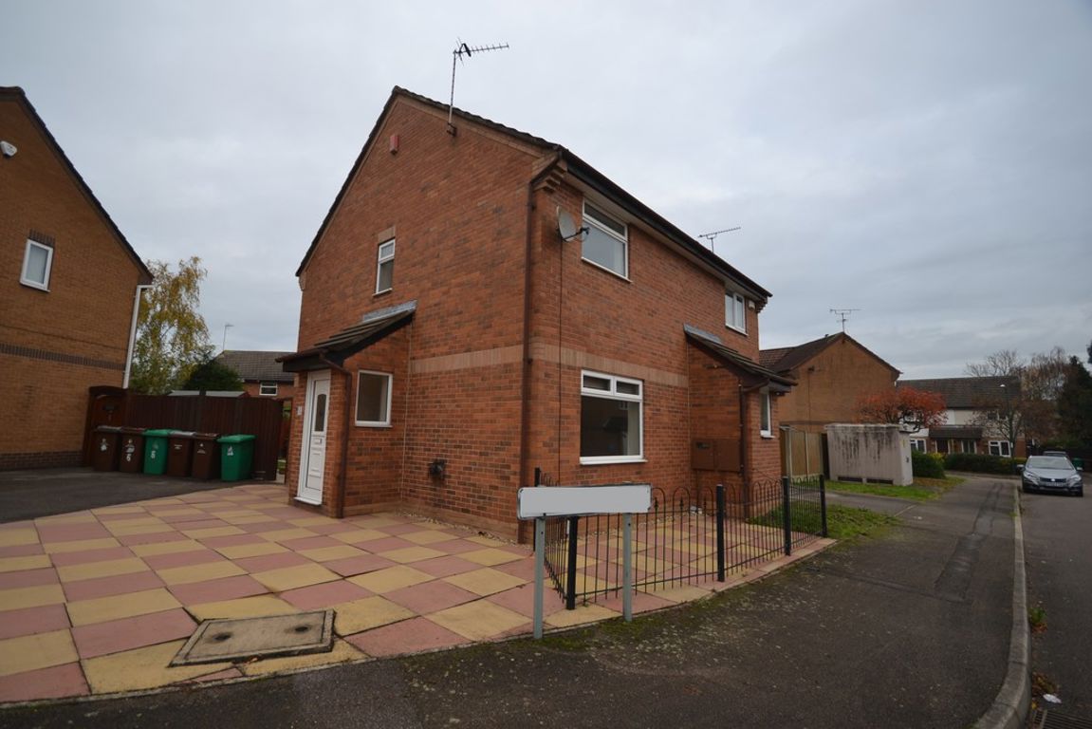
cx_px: 546
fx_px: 455
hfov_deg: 100.4
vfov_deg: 77.4
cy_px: 364
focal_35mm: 15
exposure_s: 1/160
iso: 100
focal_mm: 10
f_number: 6.3
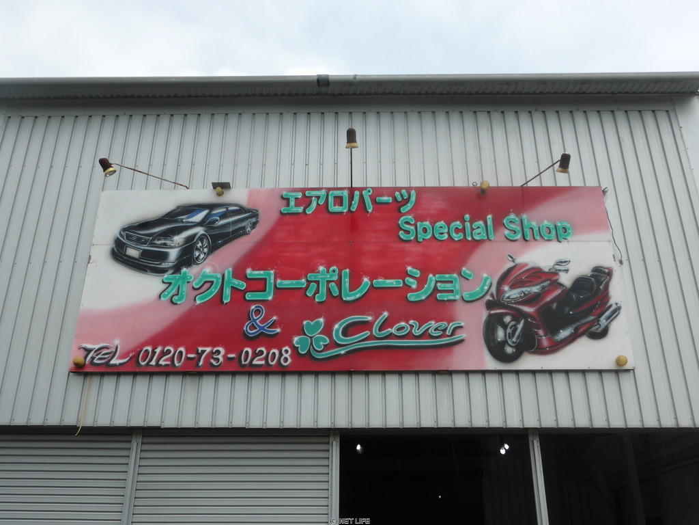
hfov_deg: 58.4
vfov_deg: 45.4
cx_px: 350
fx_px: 626
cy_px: 262
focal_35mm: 31
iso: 100
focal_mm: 5.4
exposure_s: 1/1000
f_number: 3.6
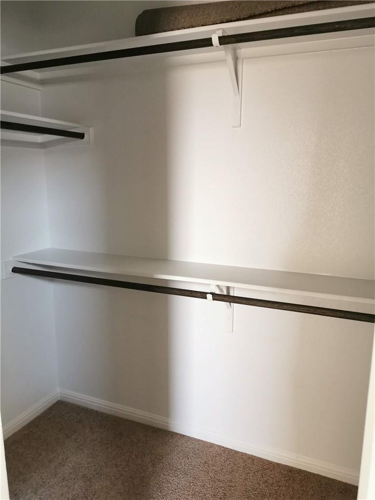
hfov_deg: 51.4
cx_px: 188
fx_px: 390
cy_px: 250
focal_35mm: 27
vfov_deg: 65.3
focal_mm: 5.56
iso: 500
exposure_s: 1/30
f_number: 1.6
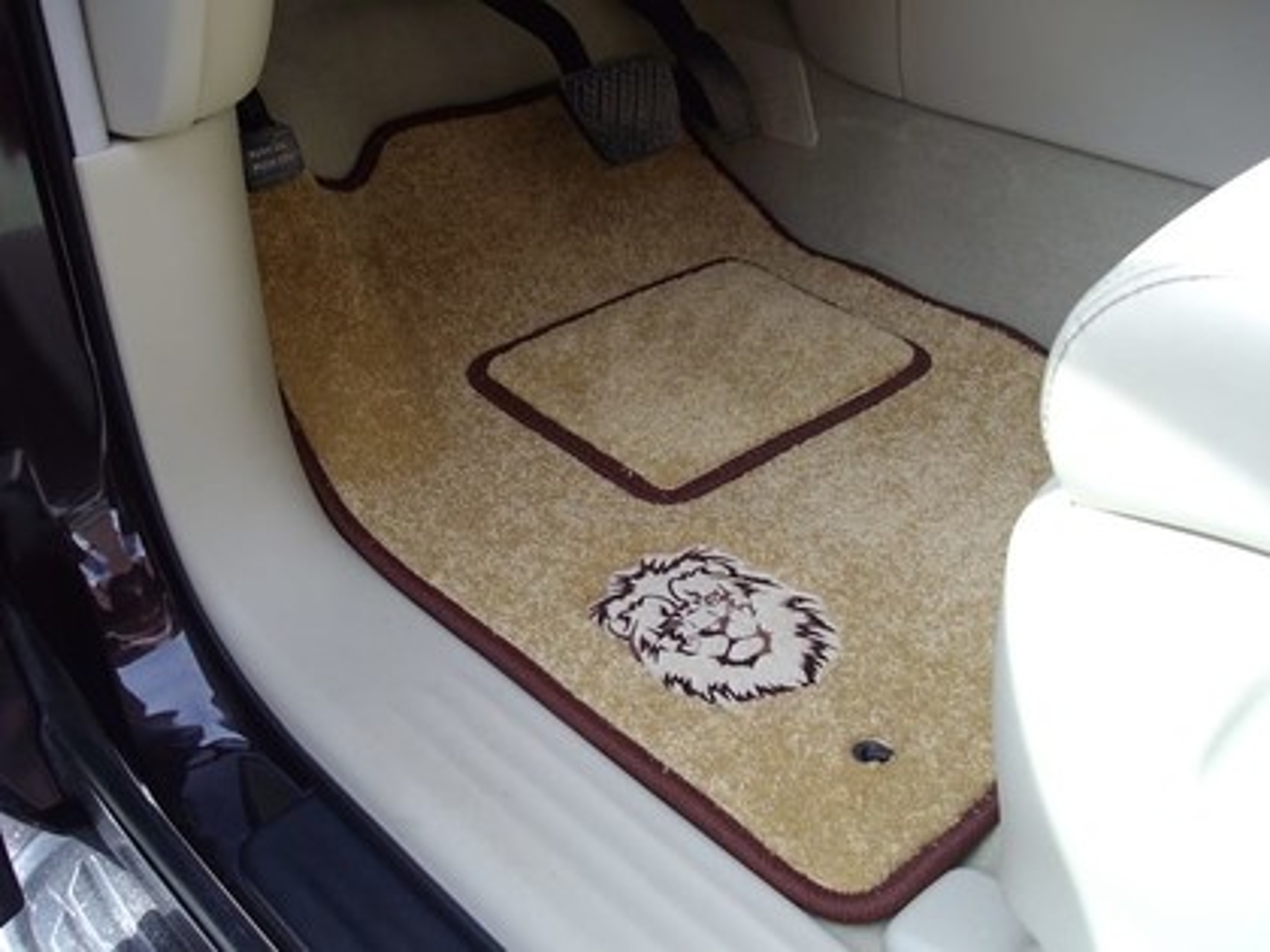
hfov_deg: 51.4
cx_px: 635
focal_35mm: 36
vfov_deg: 39.7
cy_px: 476
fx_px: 1321
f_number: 2.7
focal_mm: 6
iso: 80
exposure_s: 1/250
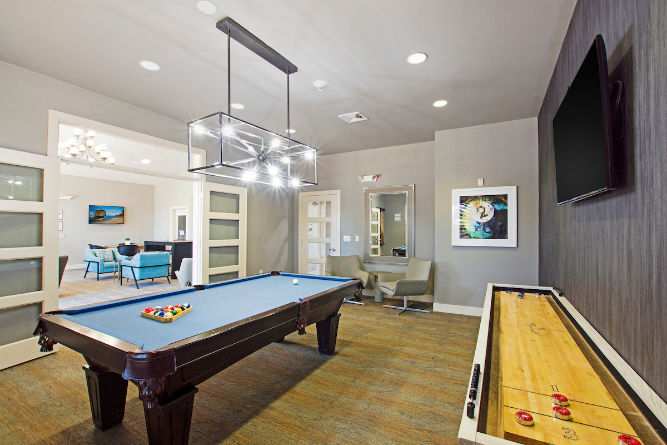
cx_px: 334
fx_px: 278
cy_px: 222
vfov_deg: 77.3
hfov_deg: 100.4
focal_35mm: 15
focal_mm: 10
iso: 400
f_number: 8
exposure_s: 1/3
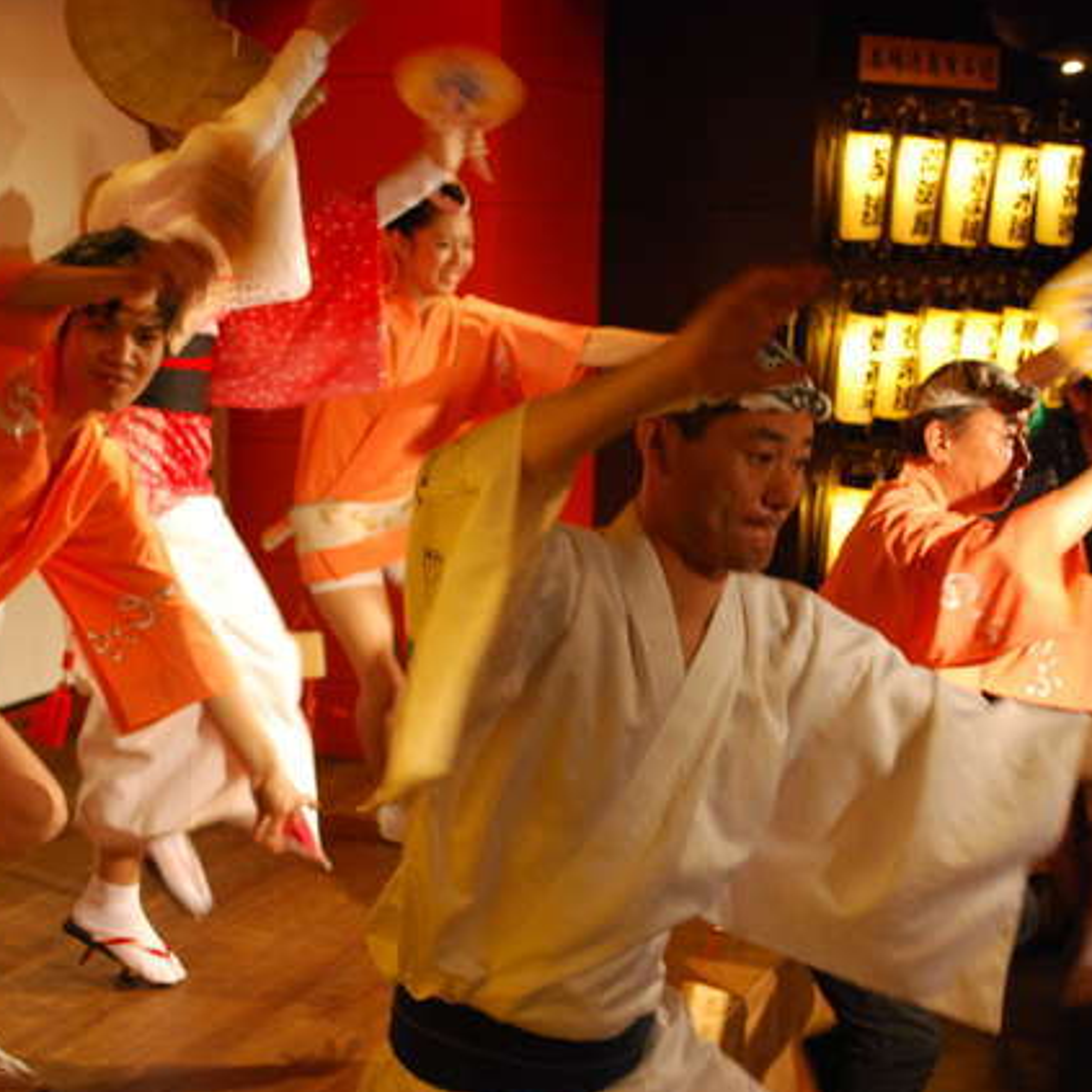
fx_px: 2414
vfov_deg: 25.5
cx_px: 542
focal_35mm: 68
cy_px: 547
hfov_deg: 25.5
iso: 900
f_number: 5.3
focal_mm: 35
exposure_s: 1/30
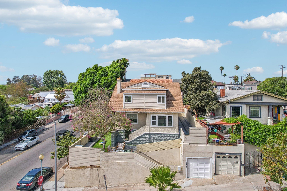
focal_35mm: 22
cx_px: 144
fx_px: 175
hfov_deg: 78.6
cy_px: 96
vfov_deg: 57.2
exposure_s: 1/2000
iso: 100
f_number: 2.8
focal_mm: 8.38
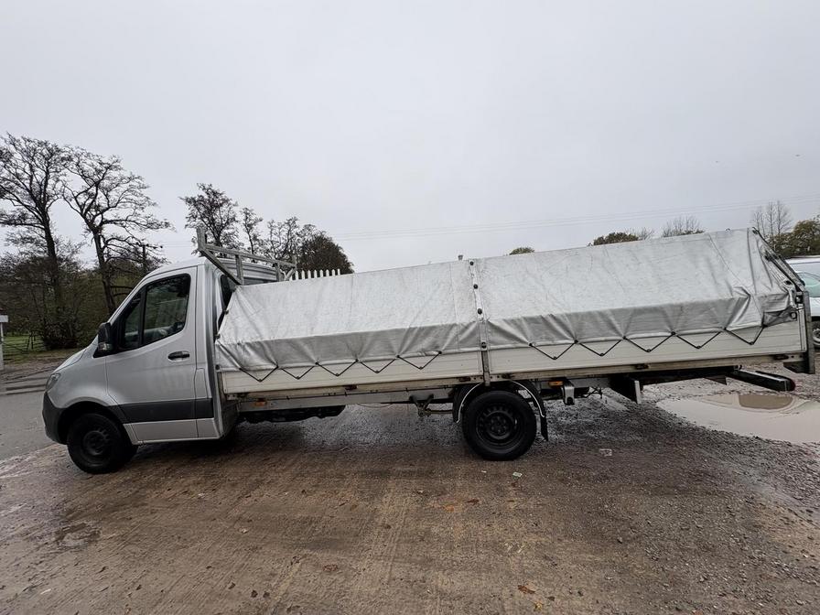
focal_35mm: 14
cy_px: 308
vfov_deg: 85.7
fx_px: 332
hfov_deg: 102.1
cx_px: 410
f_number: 2.2
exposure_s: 1/394
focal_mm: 2.22
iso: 40
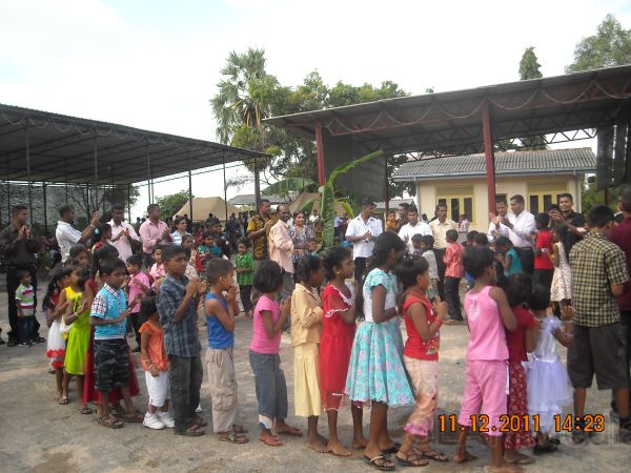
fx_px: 638
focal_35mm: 35
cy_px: 236
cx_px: 316
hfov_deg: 52.6
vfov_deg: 40.7
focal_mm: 5.7
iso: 64
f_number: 2.8
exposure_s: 1/239
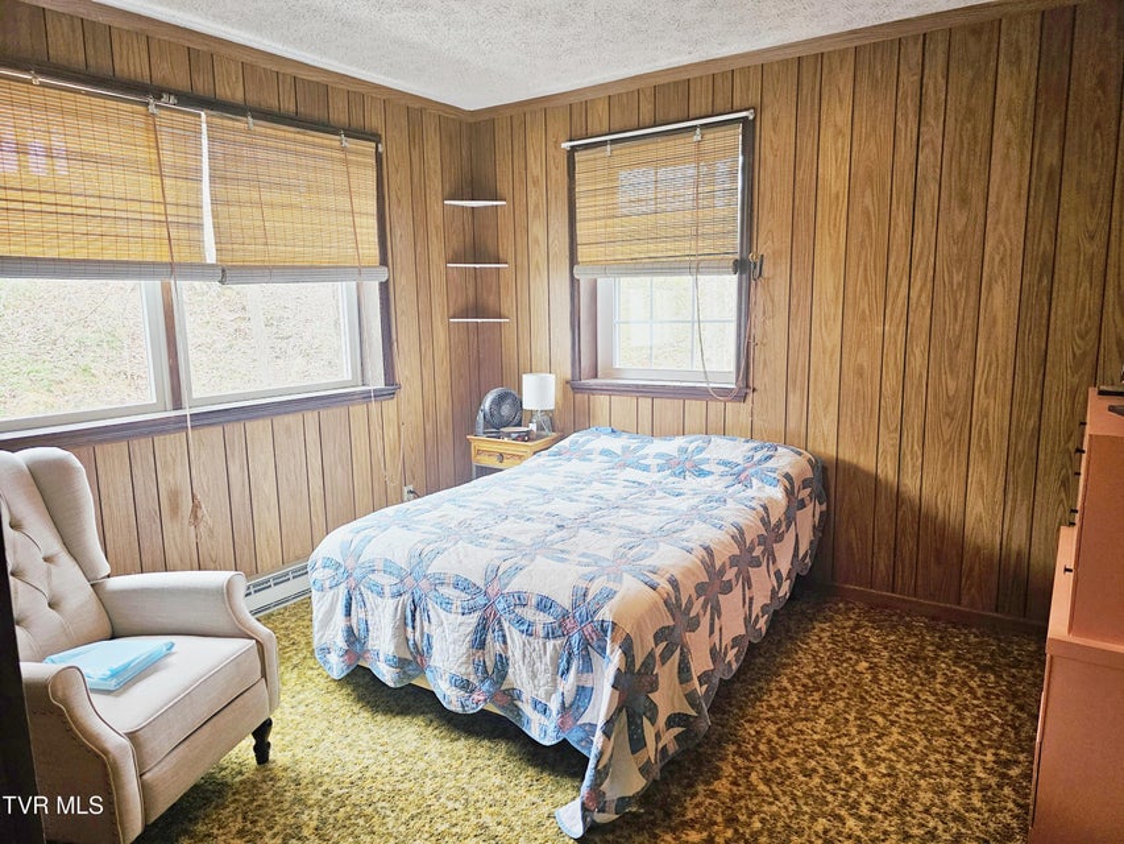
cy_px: 422
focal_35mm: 23
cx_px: 562
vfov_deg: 58.9
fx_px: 747
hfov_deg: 73.9
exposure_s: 1/120
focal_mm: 6.3
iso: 250
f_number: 1.7
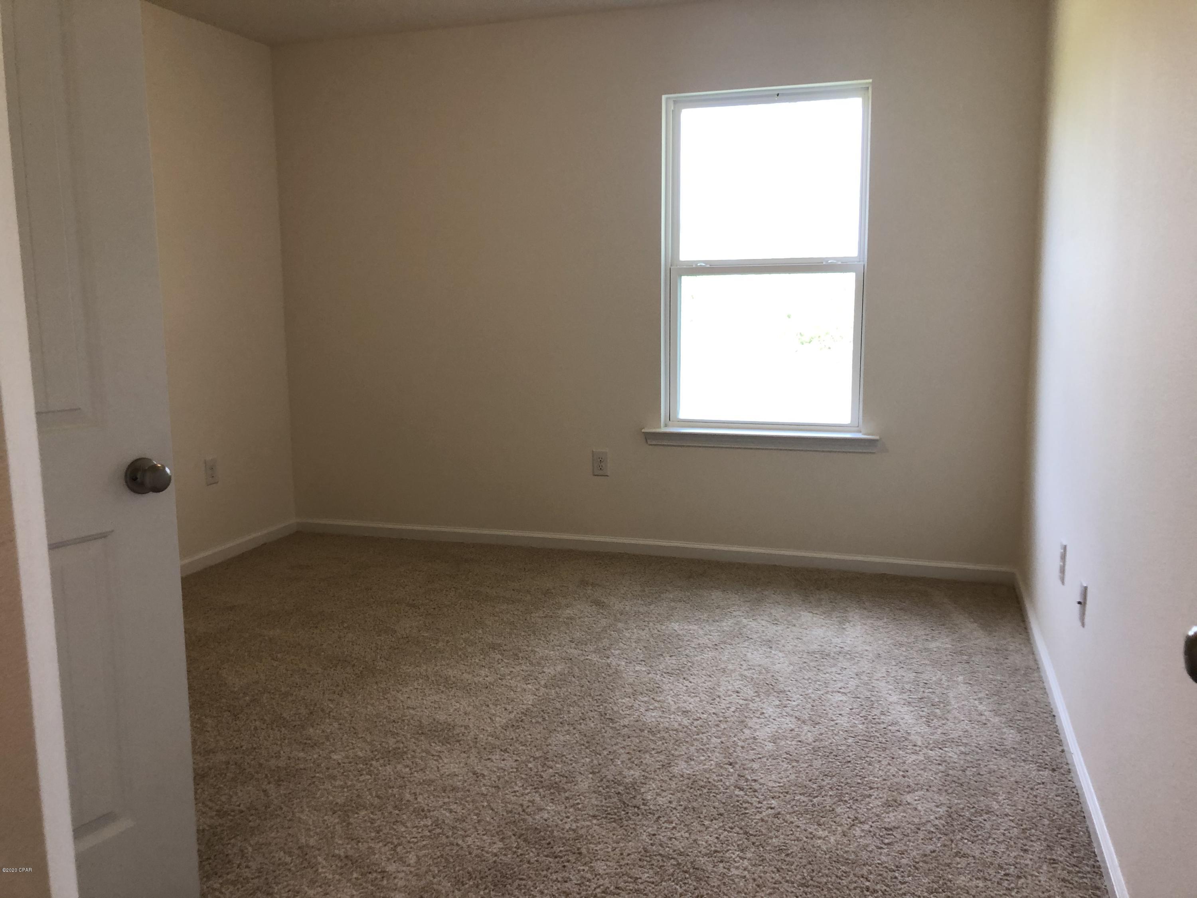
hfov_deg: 63.4
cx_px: 598
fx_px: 968
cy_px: 449
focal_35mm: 28
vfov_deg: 49.7
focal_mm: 3.99
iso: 25
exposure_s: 1/40
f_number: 1.8
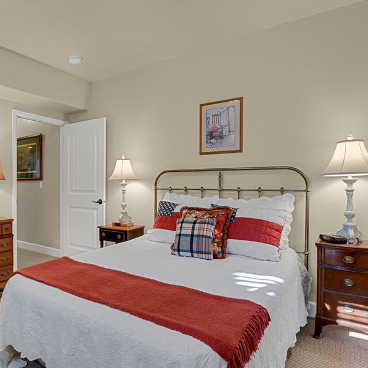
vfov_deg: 67.2
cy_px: 192
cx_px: 116
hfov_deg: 65.1
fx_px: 277
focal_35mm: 23
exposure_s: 1/20
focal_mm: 17
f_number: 8
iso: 11400
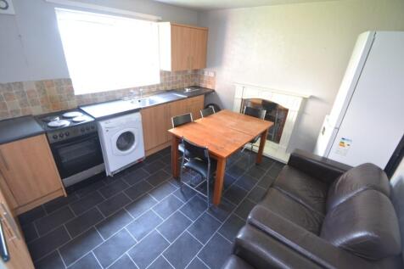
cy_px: 134
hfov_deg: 100.4
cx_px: 202
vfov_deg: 77.3
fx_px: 168
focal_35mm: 15
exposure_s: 1/13
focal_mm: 10
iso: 800
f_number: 3.5
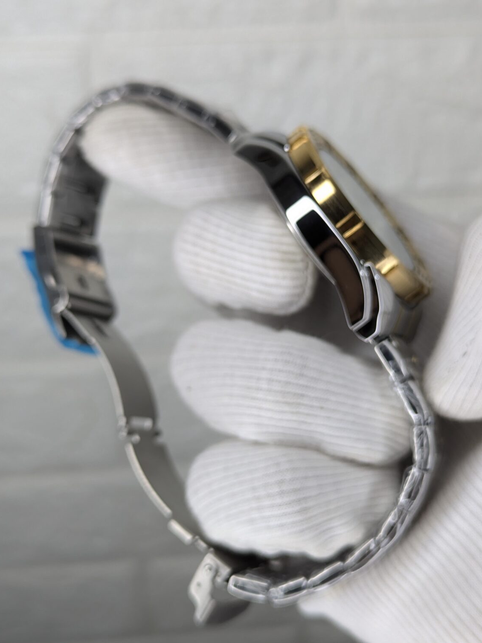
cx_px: 239
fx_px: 910
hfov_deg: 29.7
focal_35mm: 49
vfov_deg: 38.9
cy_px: 321
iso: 46
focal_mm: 6.81
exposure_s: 1/134
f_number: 1.85
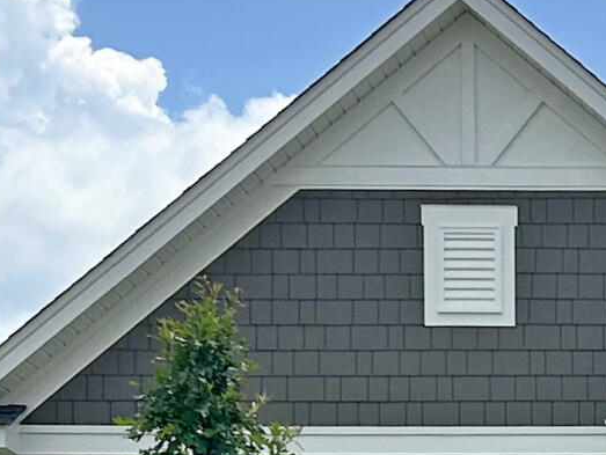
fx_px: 2610
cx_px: 727
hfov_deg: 12.9
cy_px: 509
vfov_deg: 9.9
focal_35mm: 149
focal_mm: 5.7
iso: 50
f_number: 1.5
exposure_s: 1/6579
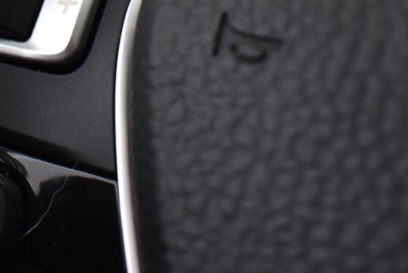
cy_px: -2
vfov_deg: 15.1
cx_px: -5
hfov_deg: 22.0
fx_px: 1009
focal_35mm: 89
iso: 1250
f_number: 5
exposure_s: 1/15
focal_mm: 18
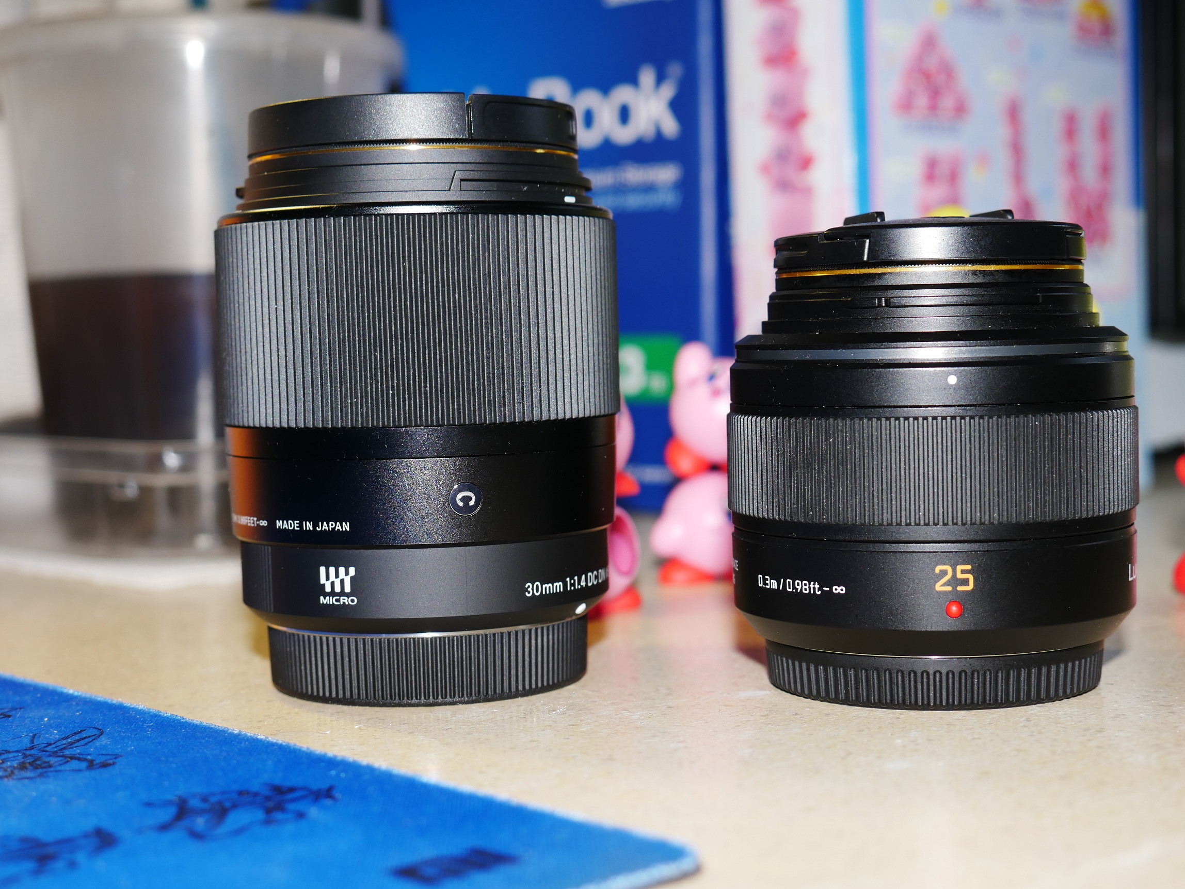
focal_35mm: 58
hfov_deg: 33.2
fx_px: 1986
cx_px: 592
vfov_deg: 25.2
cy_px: 444
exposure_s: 1/60
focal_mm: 29
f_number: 5.4
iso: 320
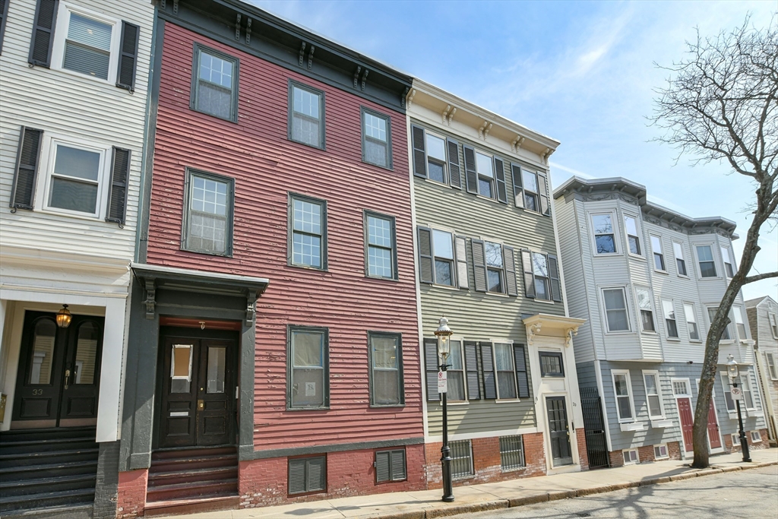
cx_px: 389
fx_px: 303
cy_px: 260
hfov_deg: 104.2
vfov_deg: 81.2
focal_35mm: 14
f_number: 9
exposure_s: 1/500
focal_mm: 14
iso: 640
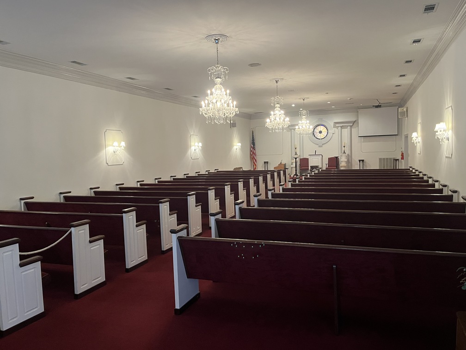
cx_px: 233
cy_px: 175
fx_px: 350
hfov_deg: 67.3
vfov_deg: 53.1
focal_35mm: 26
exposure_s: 1/60
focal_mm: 5.1
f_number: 1.6
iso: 500
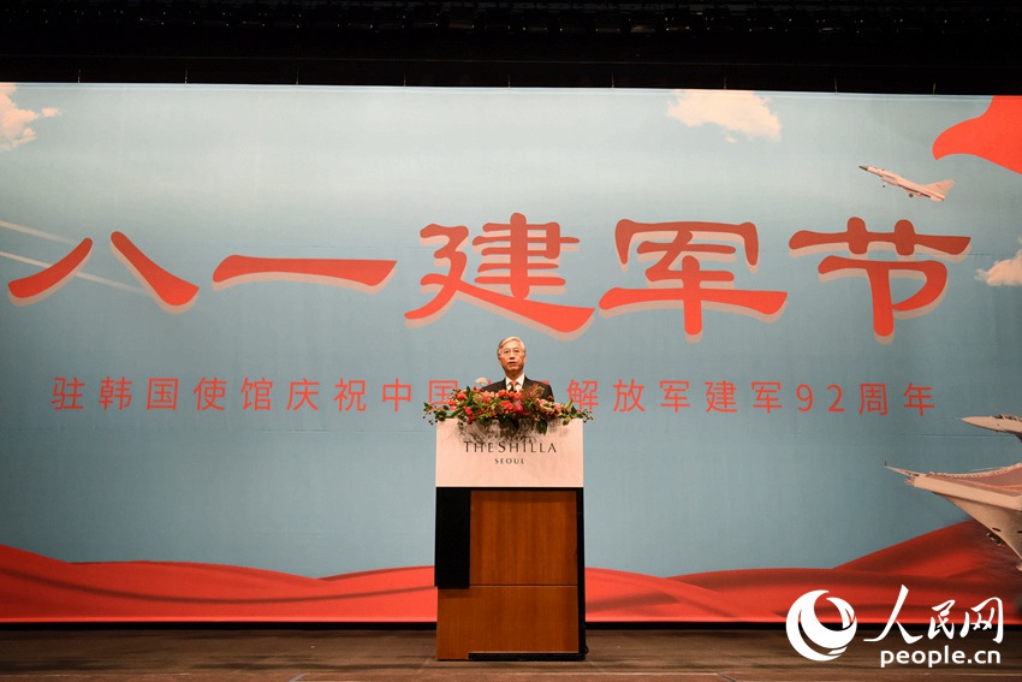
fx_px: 965
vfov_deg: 38.9
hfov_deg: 55.8
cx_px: 511
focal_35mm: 34
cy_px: 341
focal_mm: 34
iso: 2000
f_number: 2.8
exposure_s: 1/800
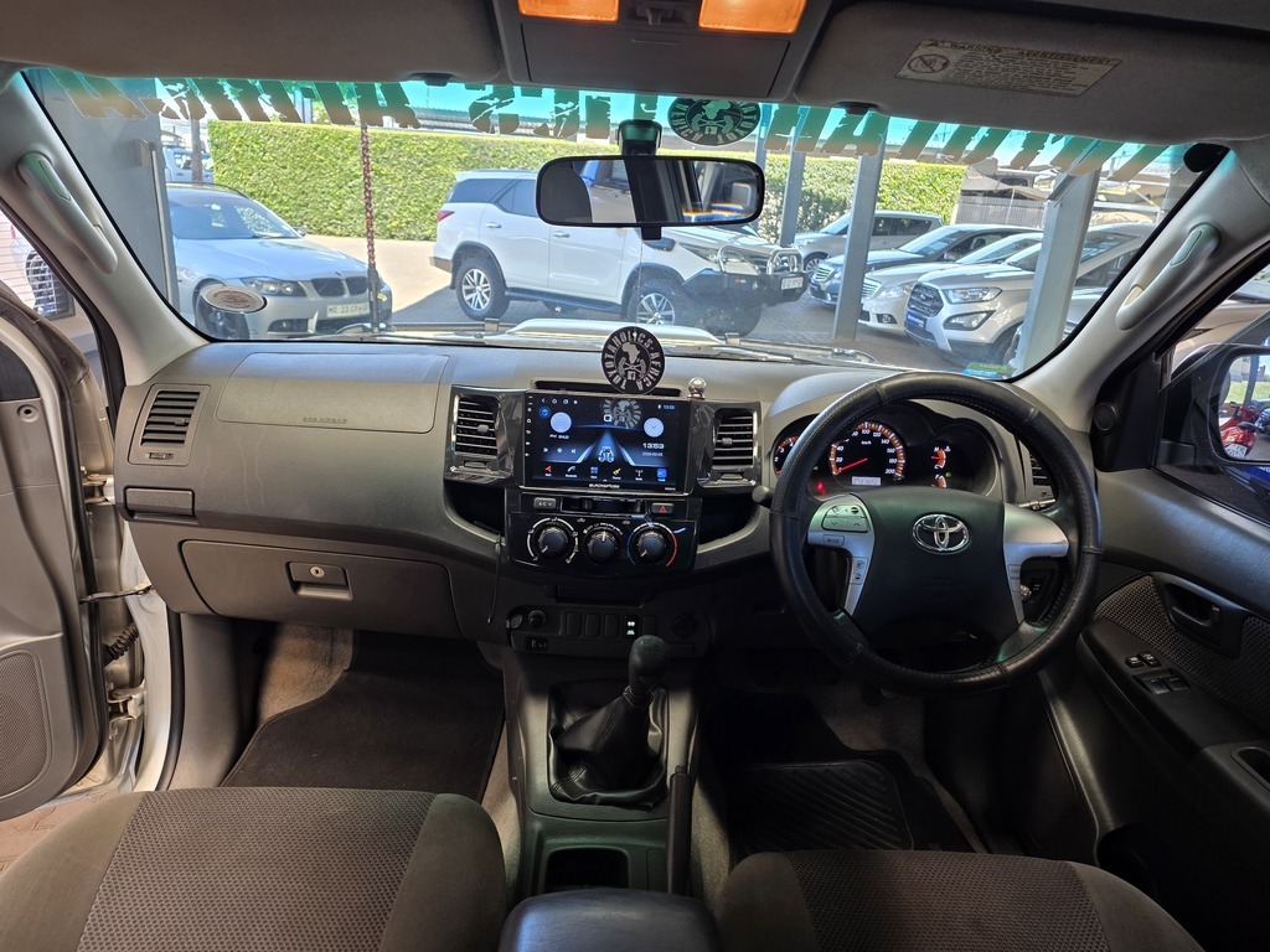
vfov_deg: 58.9
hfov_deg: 73.9
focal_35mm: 23
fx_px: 844
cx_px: 635
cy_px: 476
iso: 125
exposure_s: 1/180
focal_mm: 6.25
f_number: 1.7
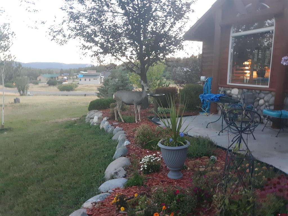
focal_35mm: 28
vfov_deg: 49.7
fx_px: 233
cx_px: 144
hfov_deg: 63.4
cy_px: 108
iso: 160
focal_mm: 3.7
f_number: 1.7
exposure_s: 1/24
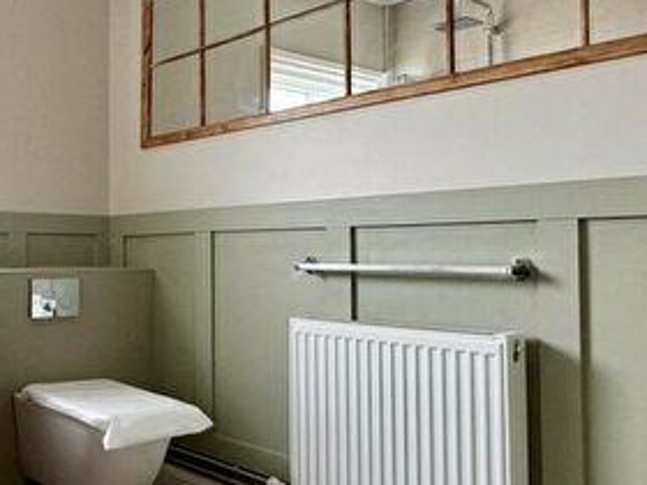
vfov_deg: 40.6
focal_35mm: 35
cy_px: 208
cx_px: -14
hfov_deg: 44.1
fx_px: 654
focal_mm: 2.22
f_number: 2.2
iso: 200
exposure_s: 1/99
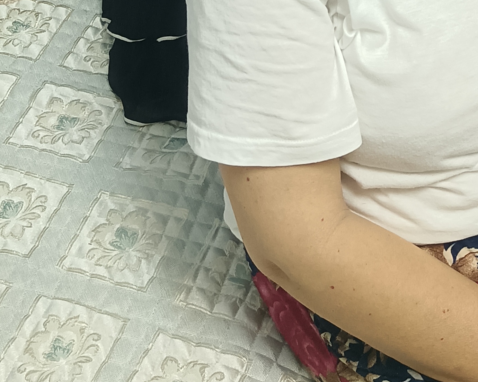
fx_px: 1245
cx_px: 342
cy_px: -346
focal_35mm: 88
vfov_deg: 14.8
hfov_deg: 21.6
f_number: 1.9
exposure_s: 1/50
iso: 711
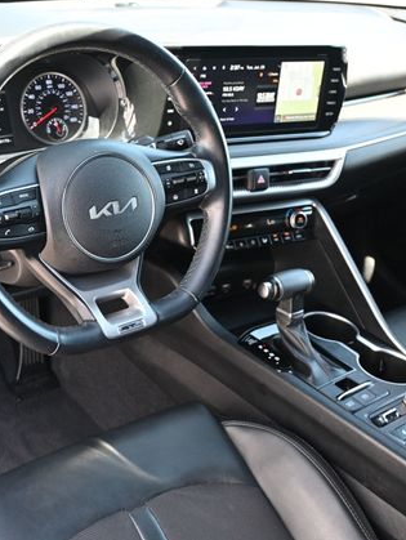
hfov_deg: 32.7
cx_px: 139
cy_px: 267
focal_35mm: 44
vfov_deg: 42.9
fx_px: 687
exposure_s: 1/125
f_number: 3.8
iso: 800
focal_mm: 20
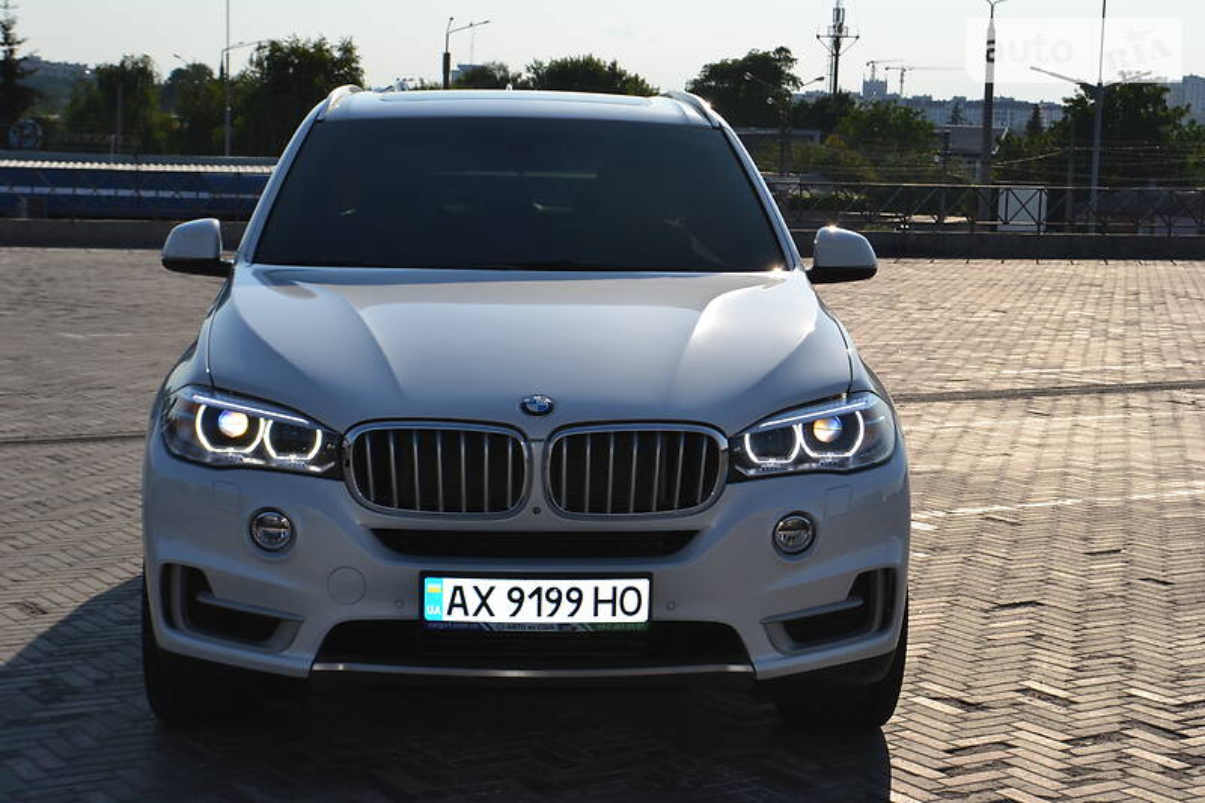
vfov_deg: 20.2
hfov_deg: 29.9
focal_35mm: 68
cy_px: 402
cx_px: 602
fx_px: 2259
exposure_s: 1/200
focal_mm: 45
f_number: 11
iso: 100
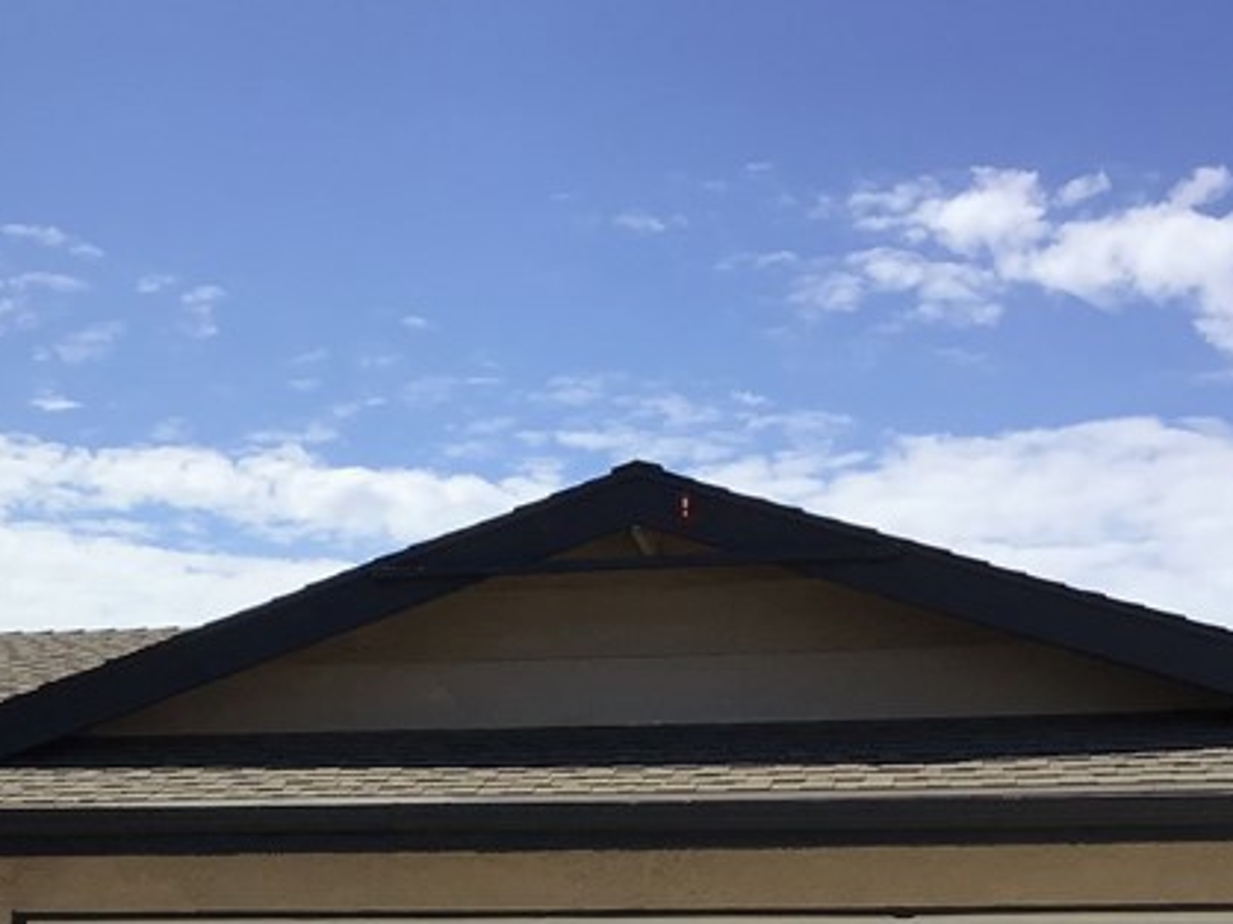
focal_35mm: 76
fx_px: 2706
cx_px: 310
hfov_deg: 25.4
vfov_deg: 18.7
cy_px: 1004
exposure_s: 1/1597
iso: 25
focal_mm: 3.3
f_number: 2.4
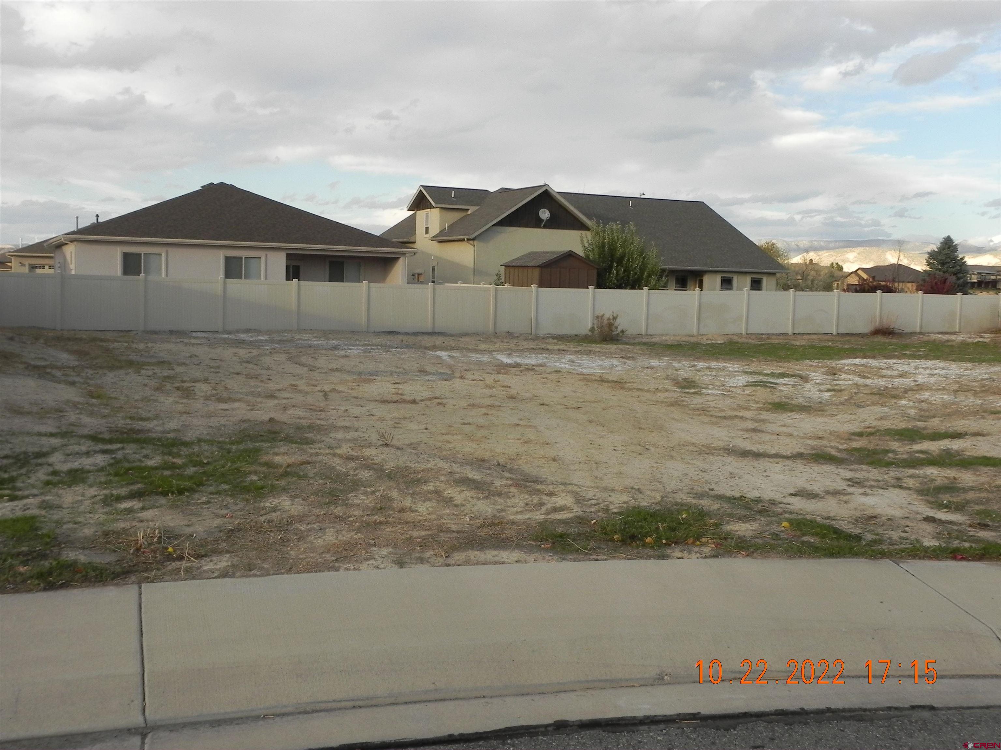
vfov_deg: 38.7
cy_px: 375
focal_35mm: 37
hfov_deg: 50.1
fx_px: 1070
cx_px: 500
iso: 160
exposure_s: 1/238
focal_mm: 6.6
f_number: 5.6
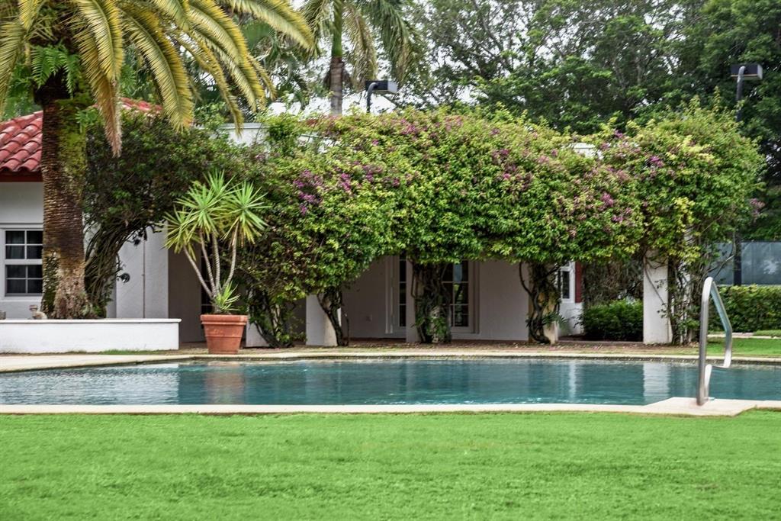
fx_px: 2126
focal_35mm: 98
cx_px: 390
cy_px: 260
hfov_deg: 20.8
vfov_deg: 14.0
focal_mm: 98
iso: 200
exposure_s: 1/40
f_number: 11
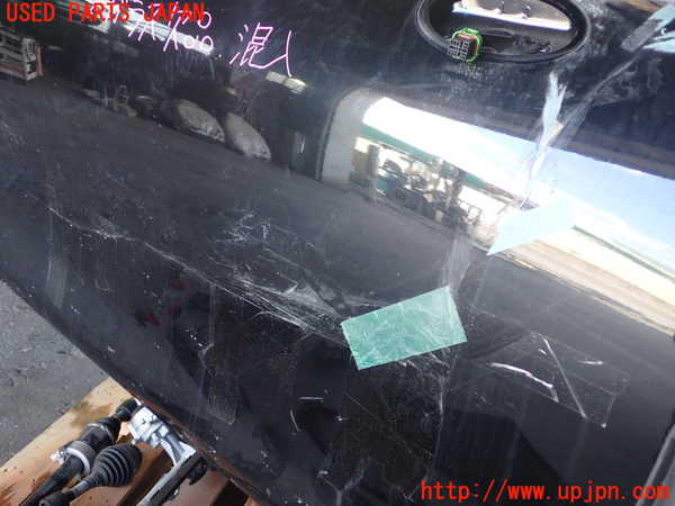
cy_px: 253
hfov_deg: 51.4
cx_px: 338
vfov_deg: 39.7
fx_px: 702
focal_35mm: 36
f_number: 2.5
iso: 200
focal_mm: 6.37
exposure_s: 1/50
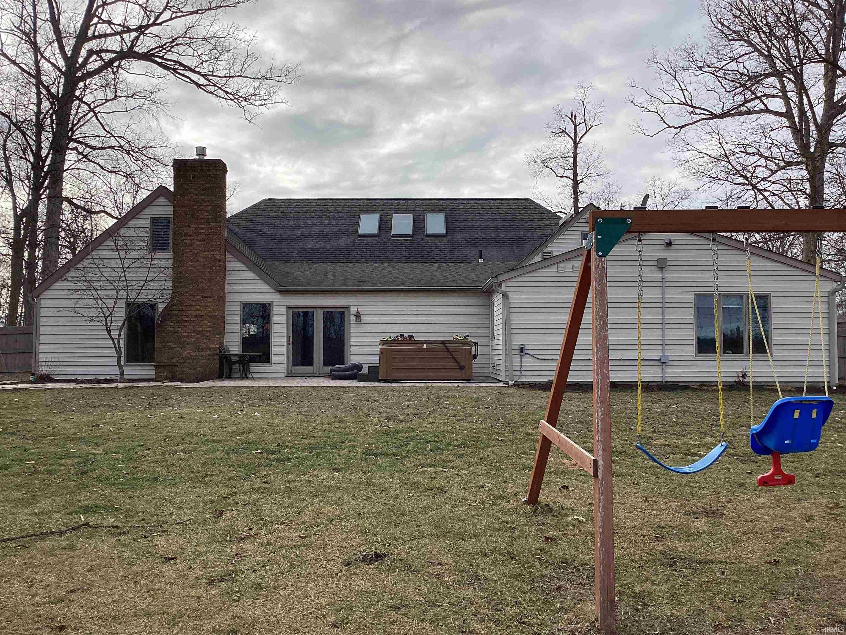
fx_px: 758
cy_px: 318
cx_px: 423
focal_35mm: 31
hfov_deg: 58.4
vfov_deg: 45.4
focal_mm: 3.3
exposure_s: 1/1481
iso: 25
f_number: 2.4
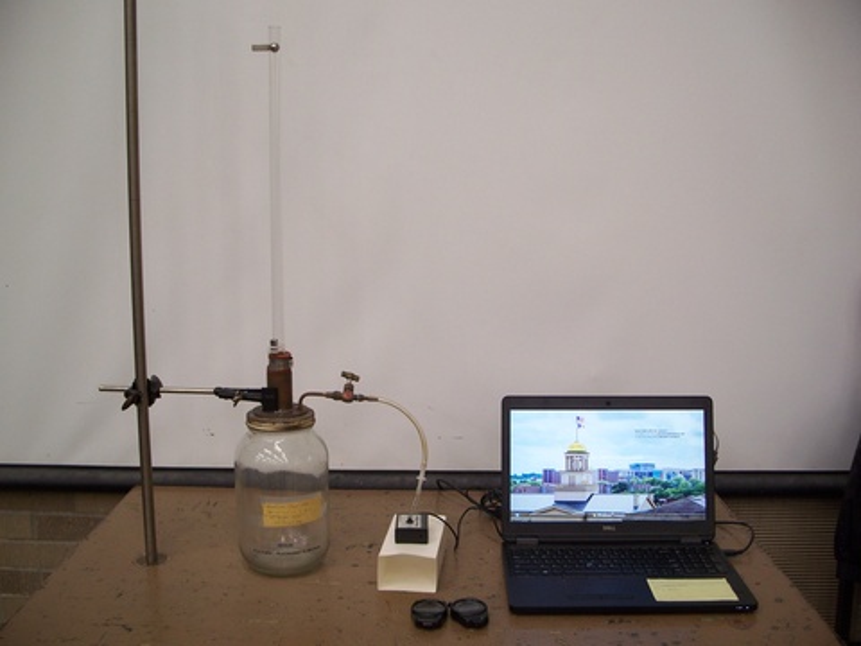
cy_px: 323
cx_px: 430
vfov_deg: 38.7
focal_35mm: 37
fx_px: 920
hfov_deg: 50.1
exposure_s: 1/30
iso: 160
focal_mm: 7.8
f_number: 2.8
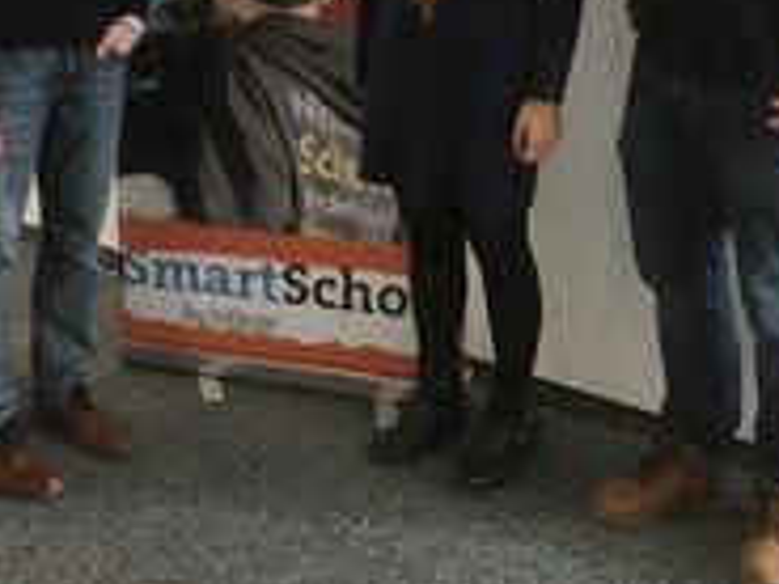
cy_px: -4
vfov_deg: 22.4
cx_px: 233
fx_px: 1418
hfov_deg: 30.4
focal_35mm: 63
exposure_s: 1/33
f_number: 2.2
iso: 100
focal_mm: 4.15
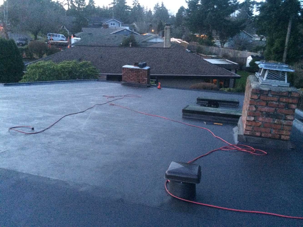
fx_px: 254
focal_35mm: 29
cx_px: 152
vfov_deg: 48.2
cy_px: 114
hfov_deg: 61.7
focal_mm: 4.15
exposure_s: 1/15
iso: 500
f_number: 2.2
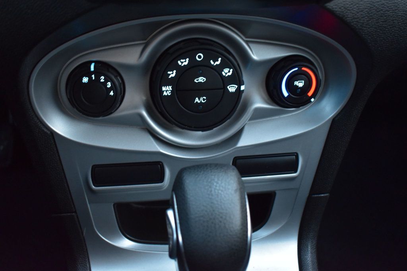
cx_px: 204
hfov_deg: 49.6
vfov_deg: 34.2
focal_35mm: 39
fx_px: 441
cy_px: 136
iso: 1600
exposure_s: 1/4
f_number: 4
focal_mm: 26
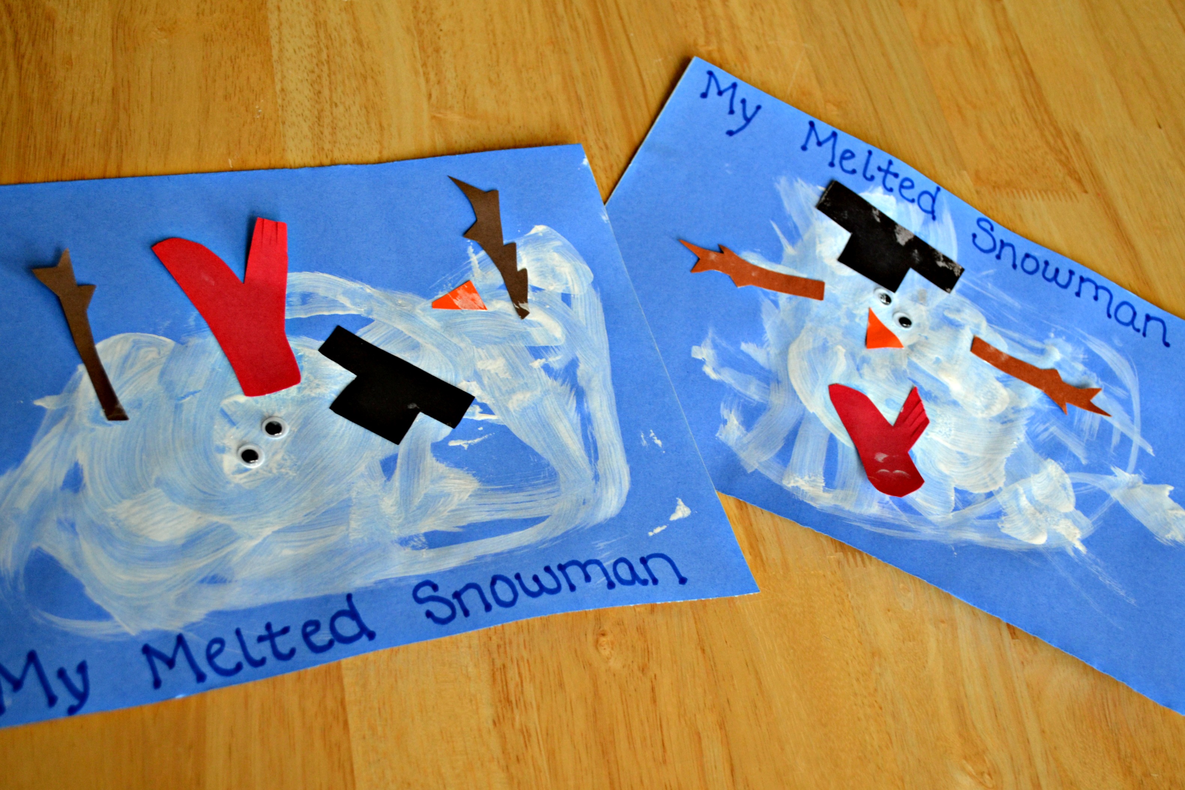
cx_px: 592
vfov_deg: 28.1
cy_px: 395
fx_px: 1580
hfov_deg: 41.1
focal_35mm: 48
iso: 900
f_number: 4.8
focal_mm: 32
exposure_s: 1/60
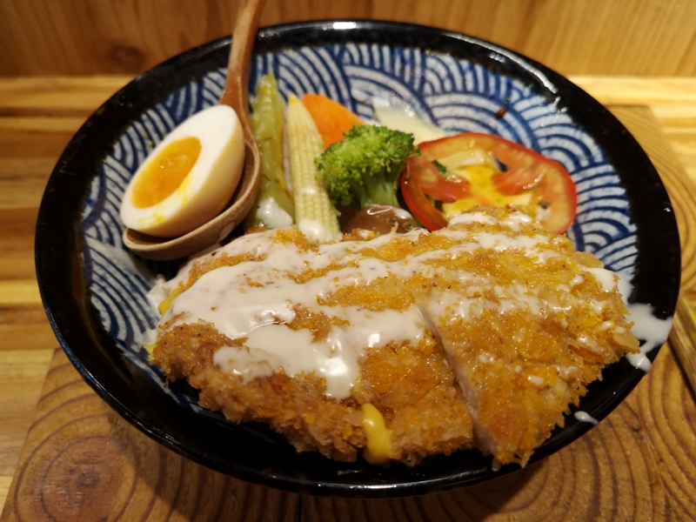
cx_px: 348
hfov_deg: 65.3
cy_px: 261
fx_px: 543
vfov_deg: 51.4
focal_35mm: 27
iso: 200
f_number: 1.8
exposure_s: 1/40
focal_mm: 3.95
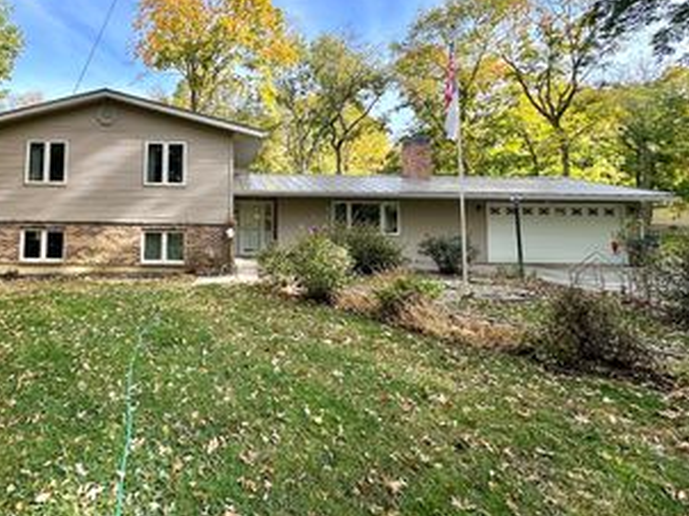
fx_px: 398
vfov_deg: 64.9
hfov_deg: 78.4
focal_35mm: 20
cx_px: 216
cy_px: 193
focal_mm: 2.22
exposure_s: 1/790
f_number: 2.2
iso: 40
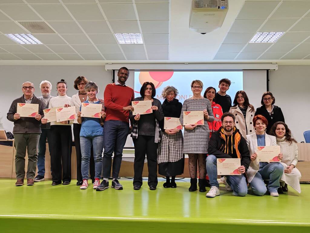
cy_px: 116
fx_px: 260
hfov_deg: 61.7
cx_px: 155
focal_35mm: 29
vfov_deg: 48.2
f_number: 1.9
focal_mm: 6.12
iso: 640
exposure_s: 1/50
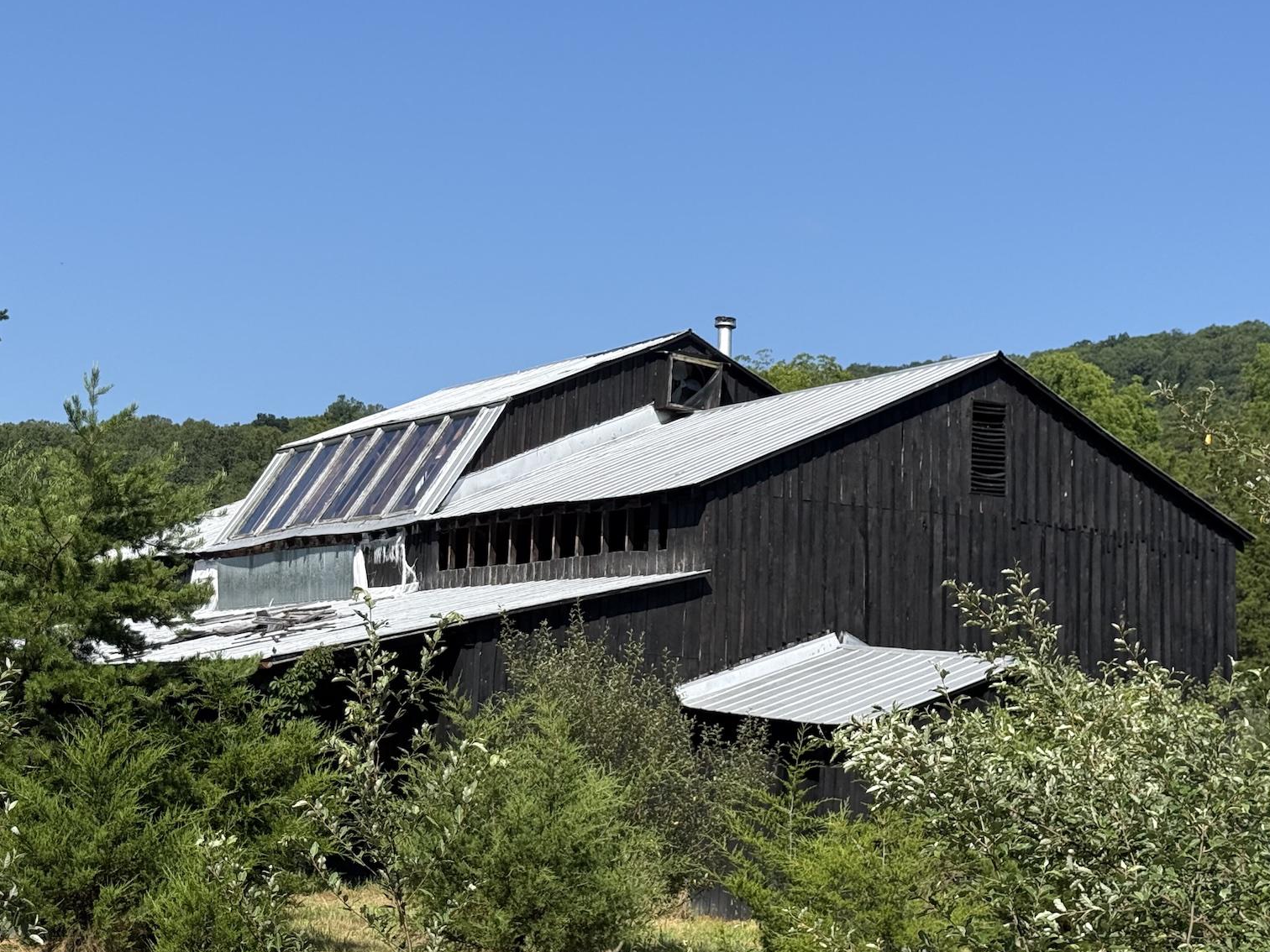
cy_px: 481
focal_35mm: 65
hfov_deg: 29.8
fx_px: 2385
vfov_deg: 22.6
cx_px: 590
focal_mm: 6.76
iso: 64
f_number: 1.78
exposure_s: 1/4329
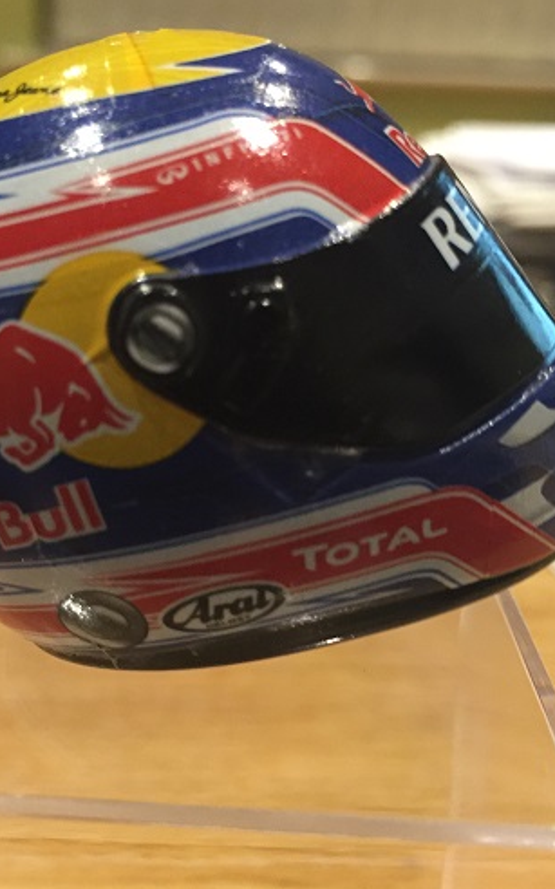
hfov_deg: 31.9
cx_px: 242
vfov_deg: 49.2
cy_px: 484
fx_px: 969
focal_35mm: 40
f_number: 2.2
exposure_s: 1/20
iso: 250
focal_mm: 4.15
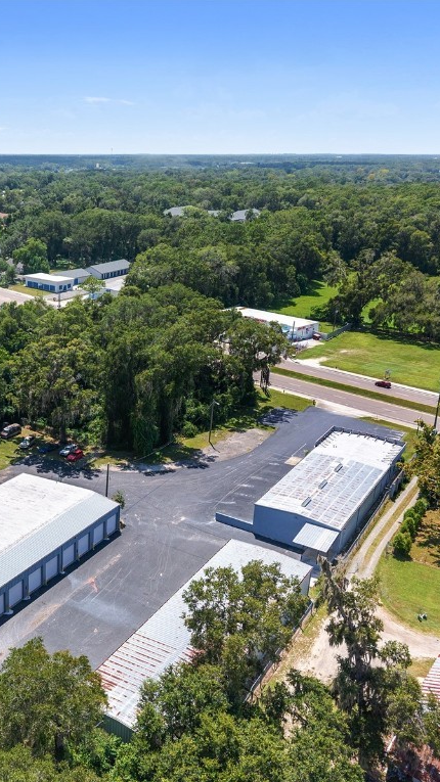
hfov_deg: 32.2
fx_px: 726
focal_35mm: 35
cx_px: 50
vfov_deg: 56.6
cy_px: 392
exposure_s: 1/4000
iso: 210
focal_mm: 8.67
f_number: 1.8
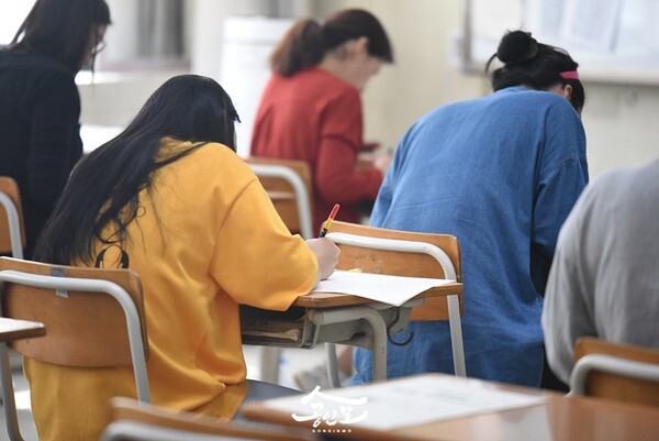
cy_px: 220
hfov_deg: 10.3
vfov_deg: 6.9
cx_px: 330
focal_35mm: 200
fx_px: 3664
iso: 8000
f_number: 2.8
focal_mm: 200
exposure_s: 1/4000
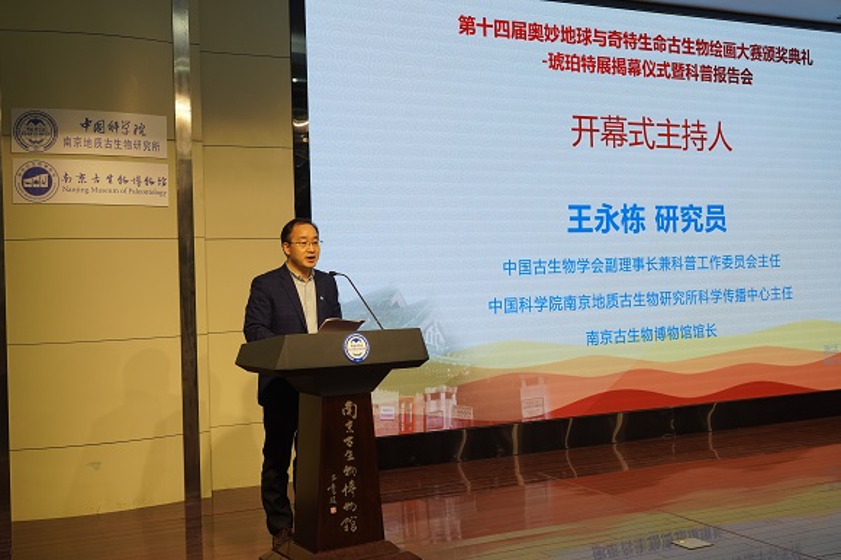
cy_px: 280
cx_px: 420
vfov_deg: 33.0
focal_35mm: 40
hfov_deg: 48.0
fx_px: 946
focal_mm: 27
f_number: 4
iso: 400
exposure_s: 1/160
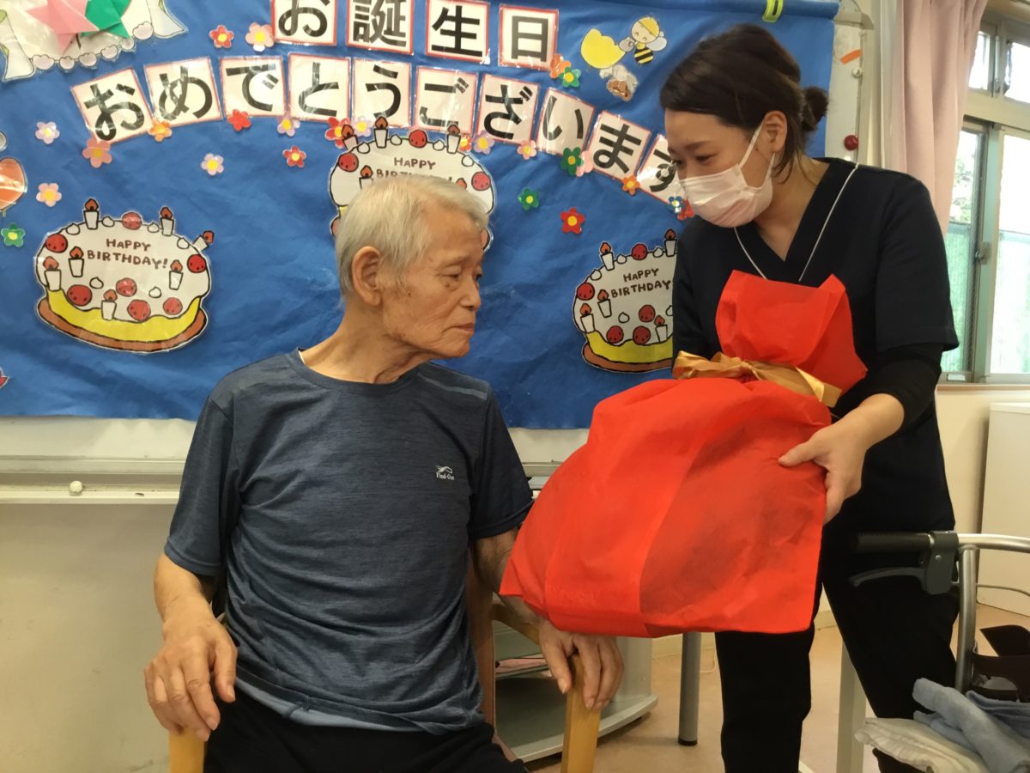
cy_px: 386
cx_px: 515
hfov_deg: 58.4
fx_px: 922
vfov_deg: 45.4
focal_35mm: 31
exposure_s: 1/30
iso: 80
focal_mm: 3.3
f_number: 2.4
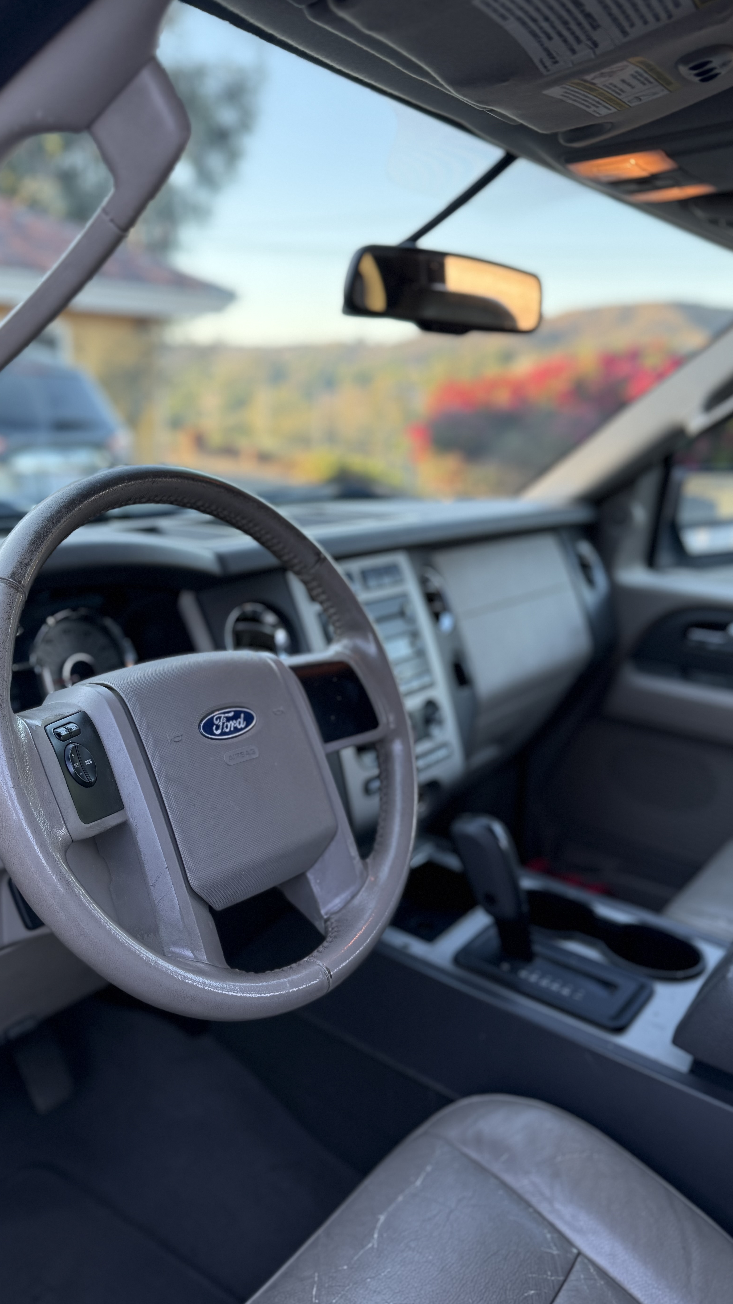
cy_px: 666
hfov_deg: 42.3
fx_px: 933
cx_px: 243
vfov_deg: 69.9
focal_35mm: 27
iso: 125
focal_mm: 6.76
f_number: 1.78
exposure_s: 1/236
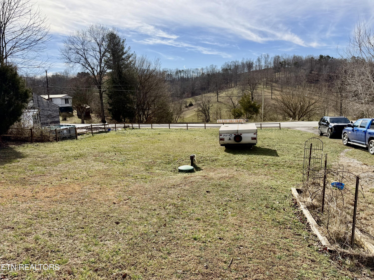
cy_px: 140
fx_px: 259
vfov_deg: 56.8
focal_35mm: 24
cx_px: 187
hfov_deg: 71.6
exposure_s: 1/4673
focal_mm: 6.76
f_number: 1.78
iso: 100
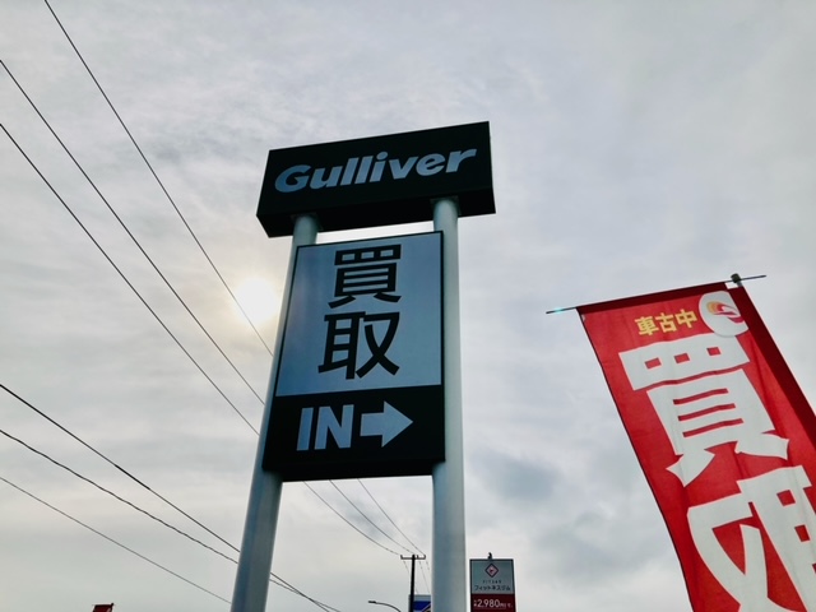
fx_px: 660
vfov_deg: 49.7
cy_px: 306
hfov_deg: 63.4
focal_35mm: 28
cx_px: 408
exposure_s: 1/9615
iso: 25
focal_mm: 3.99
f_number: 1.8
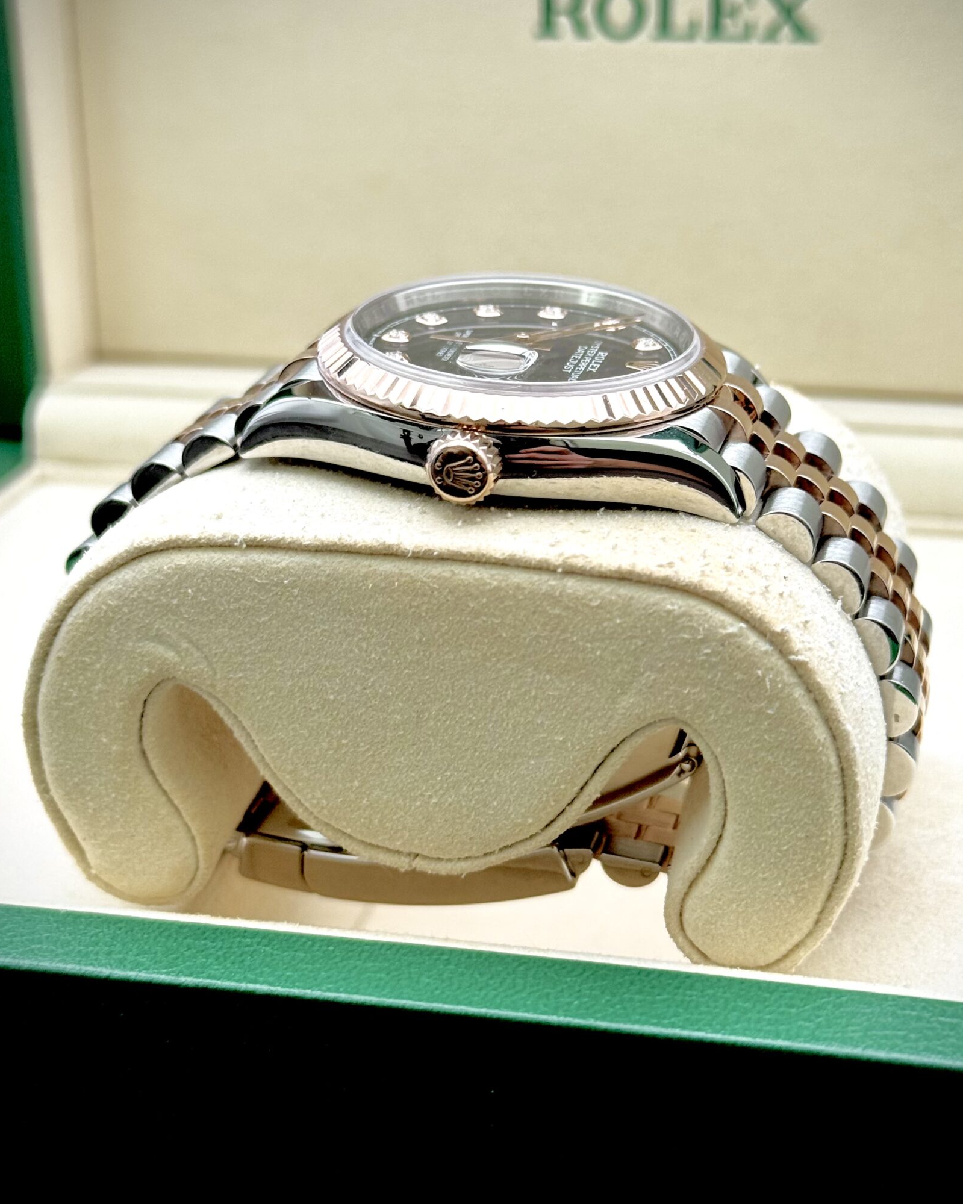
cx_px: 533
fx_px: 2138
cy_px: 567
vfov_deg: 31.4
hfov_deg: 25.4
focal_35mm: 60
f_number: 1.78
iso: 100
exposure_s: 1/115
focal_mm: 6.76
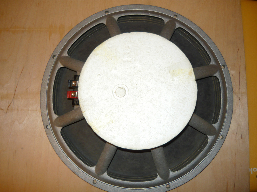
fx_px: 245
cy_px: 96
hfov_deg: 55.4
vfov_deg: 42.9
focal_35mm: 33
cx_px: 128
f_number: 2.8
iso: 100
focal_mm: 5.5
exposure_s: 1/30
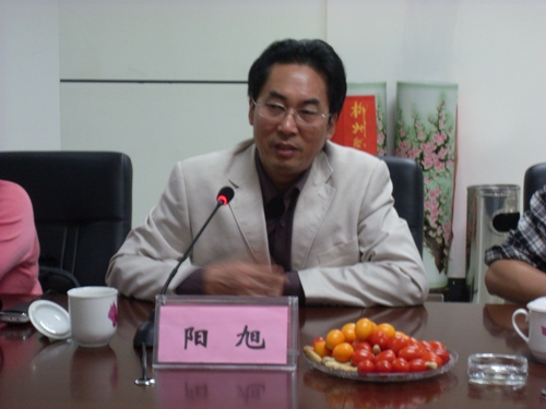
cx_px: 273
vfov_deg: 16.1
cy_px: 204
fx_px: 1451
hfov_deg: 21.3
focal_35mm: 92
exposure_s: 1/10
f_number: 5
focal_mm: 15.3
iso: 200
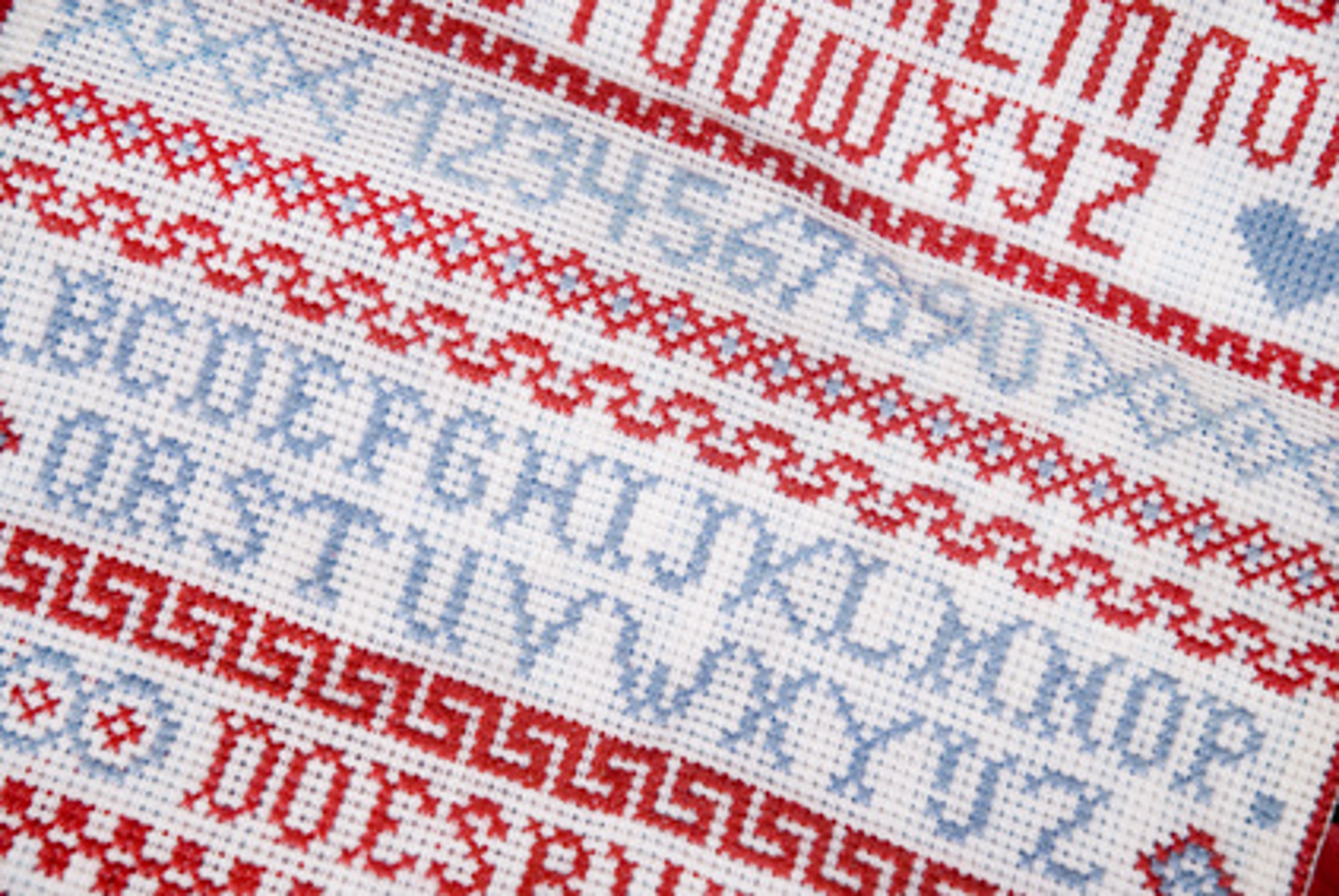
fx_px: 3909
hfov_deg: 19.4
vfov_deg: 13.1
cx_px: 670
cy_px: 448
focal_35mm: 105
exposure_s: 1/125
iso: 100
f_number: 5.6
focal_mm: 70
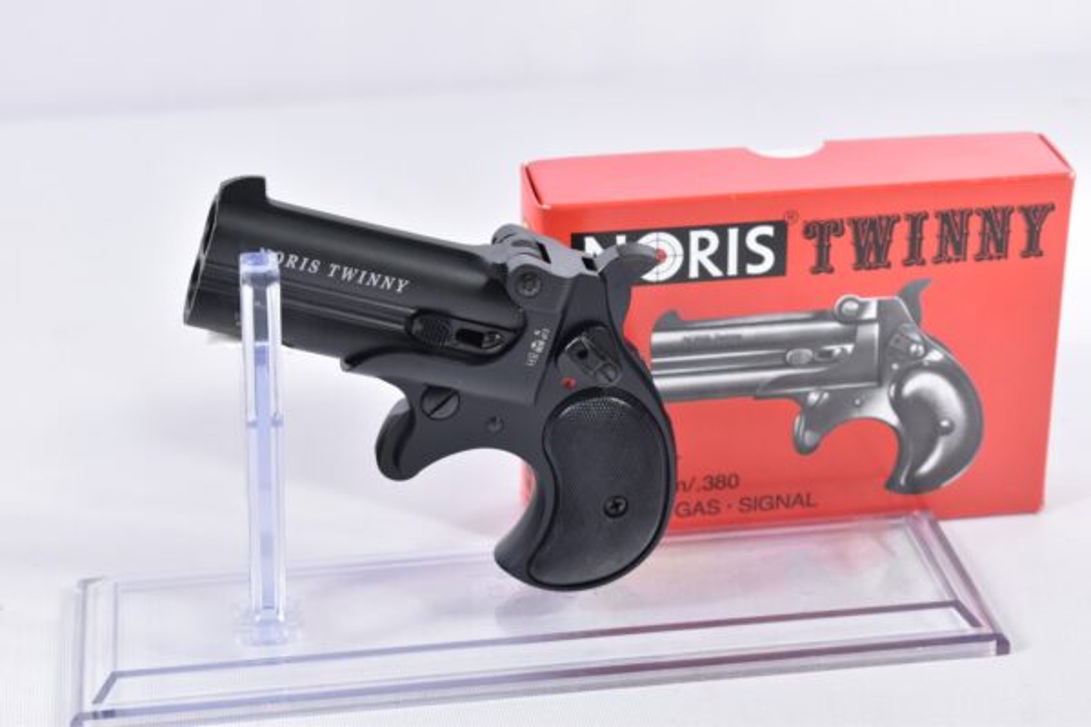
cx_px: 546
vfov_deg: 16.6
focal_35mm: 82
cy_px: 364
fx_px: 2500
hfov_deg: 24.6
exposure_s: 1/30
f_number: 5.6
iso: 640
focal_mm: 55
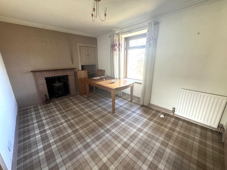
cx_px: 114
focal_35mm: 14
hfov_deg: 102.1
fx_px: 92
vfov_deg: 85.7
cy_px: 85
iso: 320
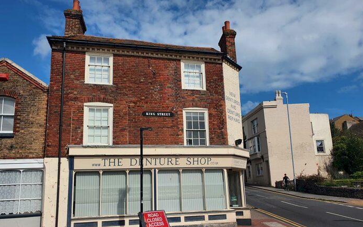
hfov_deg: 66.5
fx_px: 277
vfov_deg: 44.5
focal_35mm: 28
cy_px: 129
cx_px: 183
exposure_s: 1/3448
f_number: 2.4
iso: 50
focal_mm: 4.32
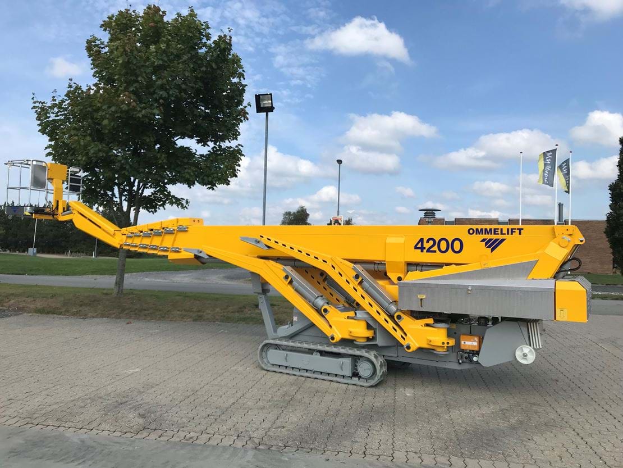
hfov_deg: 63.4
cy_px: 234
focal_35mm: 28
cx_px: 312
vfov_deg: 49.8
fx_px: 504
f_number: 1.8
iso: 20
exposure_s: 1/2398
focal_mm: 3.99
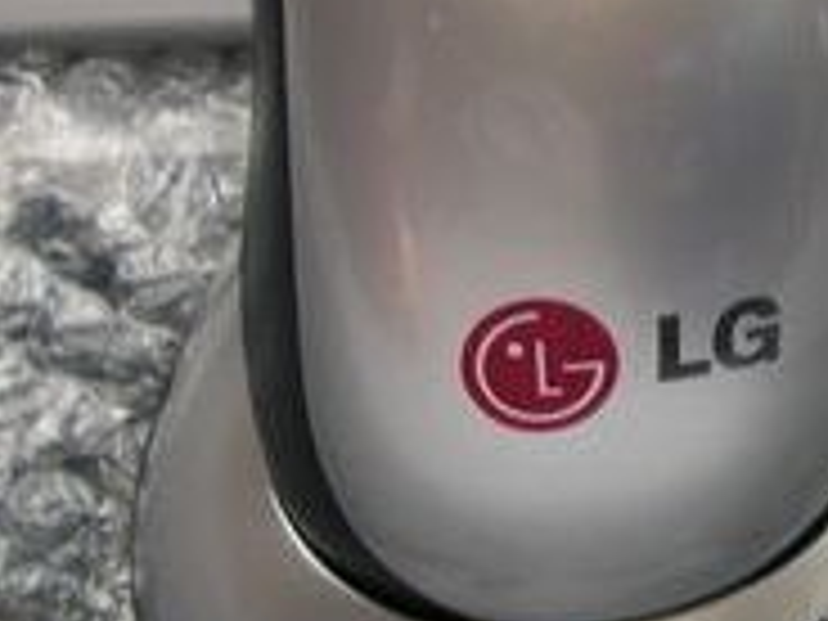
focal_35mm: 88
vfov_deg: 16.8
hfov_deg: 22.0
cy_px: 277
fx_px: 2105
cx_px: 641
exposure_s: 1/25
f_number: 3.2
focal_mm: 6
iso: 200
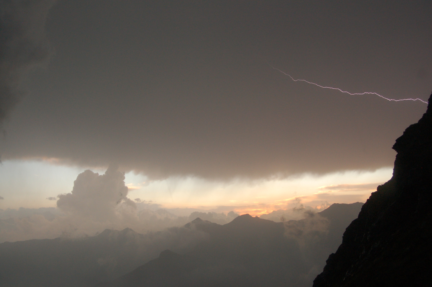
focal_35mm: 36
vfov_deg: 36.8
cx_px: 216
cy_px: 144
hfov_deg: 53.2
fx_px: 432
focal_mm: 24
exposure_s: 1/80
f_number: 4.5
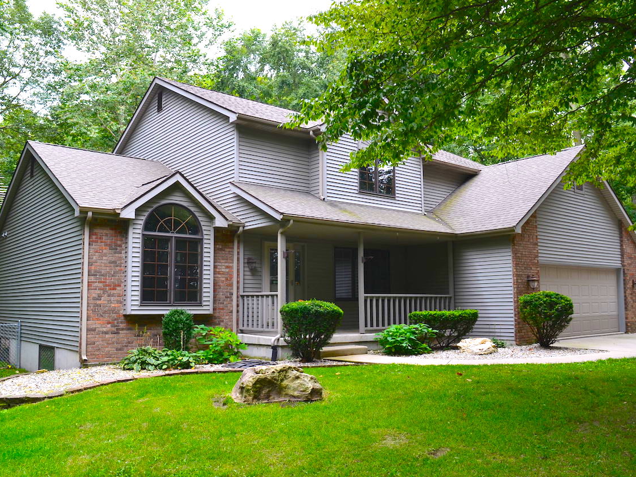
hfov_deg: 55.4
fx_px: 606
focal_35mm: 33
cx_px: 308
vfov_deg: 42.9
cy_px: 239
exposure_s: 1/80
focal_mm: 20
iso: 400
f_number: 8
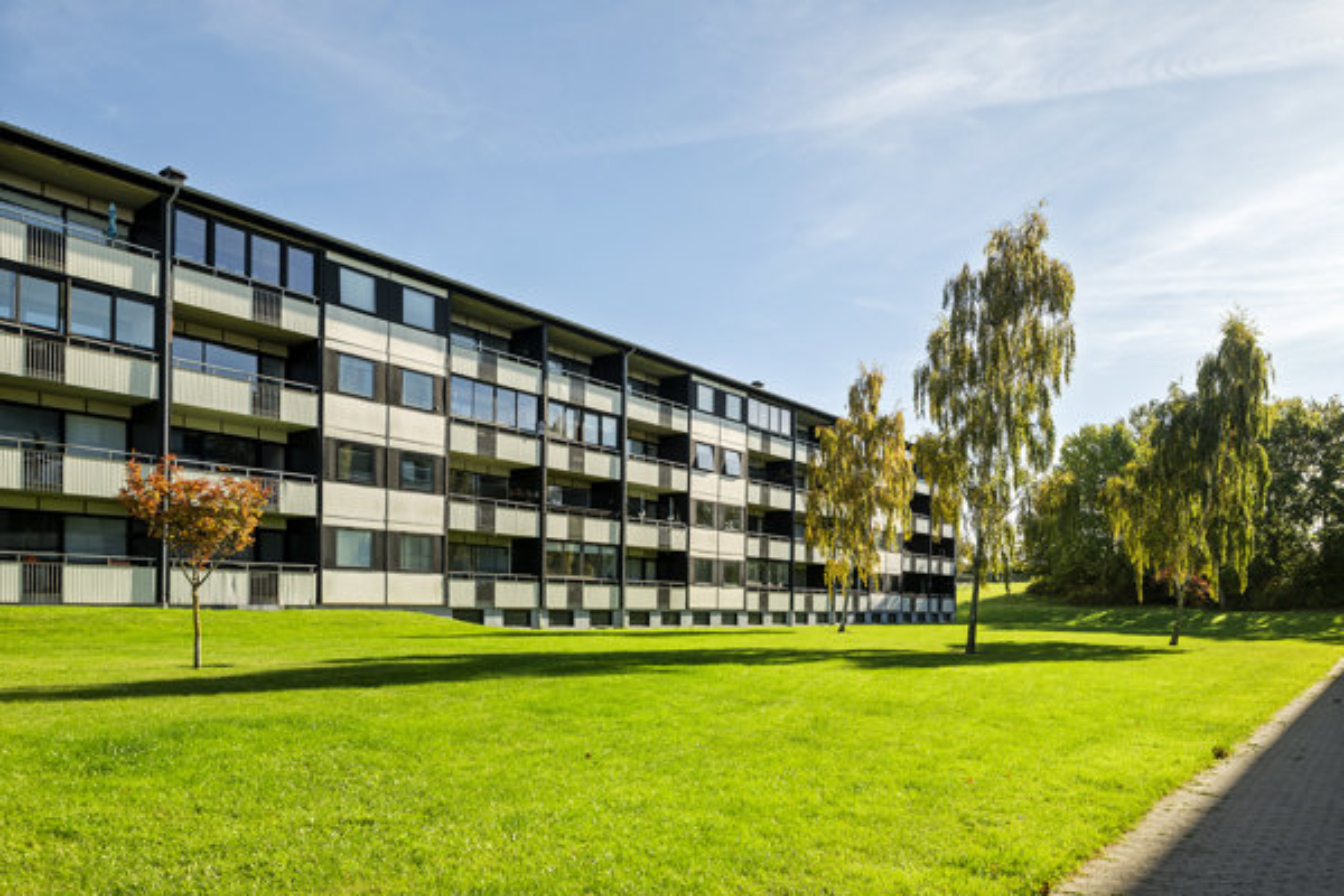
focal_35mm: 24
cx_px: 672
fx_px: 896
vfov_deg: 53.1
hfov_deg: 73.7
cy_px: 448
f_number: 8
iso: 200
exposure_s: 1/320
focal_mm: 24
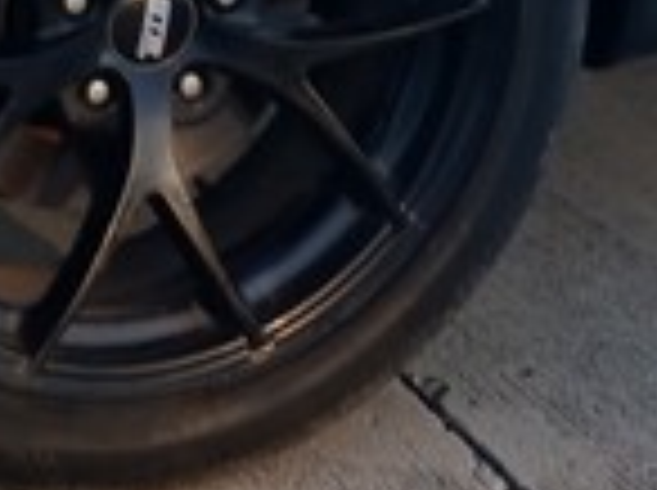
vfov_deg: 9.6
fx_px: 2804
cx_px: 778
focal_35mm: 148
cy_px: -292
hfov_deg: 13.0
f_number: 1.8
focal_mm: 4
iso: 20
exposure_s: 1/120
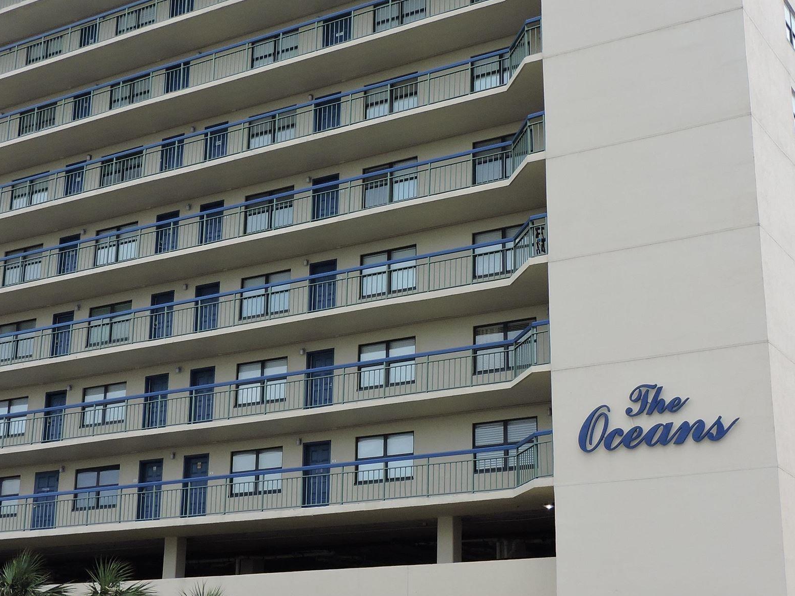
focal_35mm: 59
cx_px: 372
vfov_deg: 24.8
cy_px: 317
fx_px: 1355
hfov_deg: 32.7
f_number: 3.1
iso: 100
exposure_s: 1/1000
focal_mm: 5.4
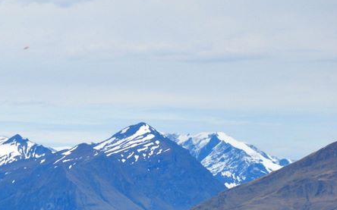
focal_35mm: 370
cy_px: 165
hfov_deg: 5.7
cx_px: -31
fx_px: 3398
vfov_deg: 3.5
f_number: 10
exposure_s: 1/320
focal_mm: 105
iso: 200
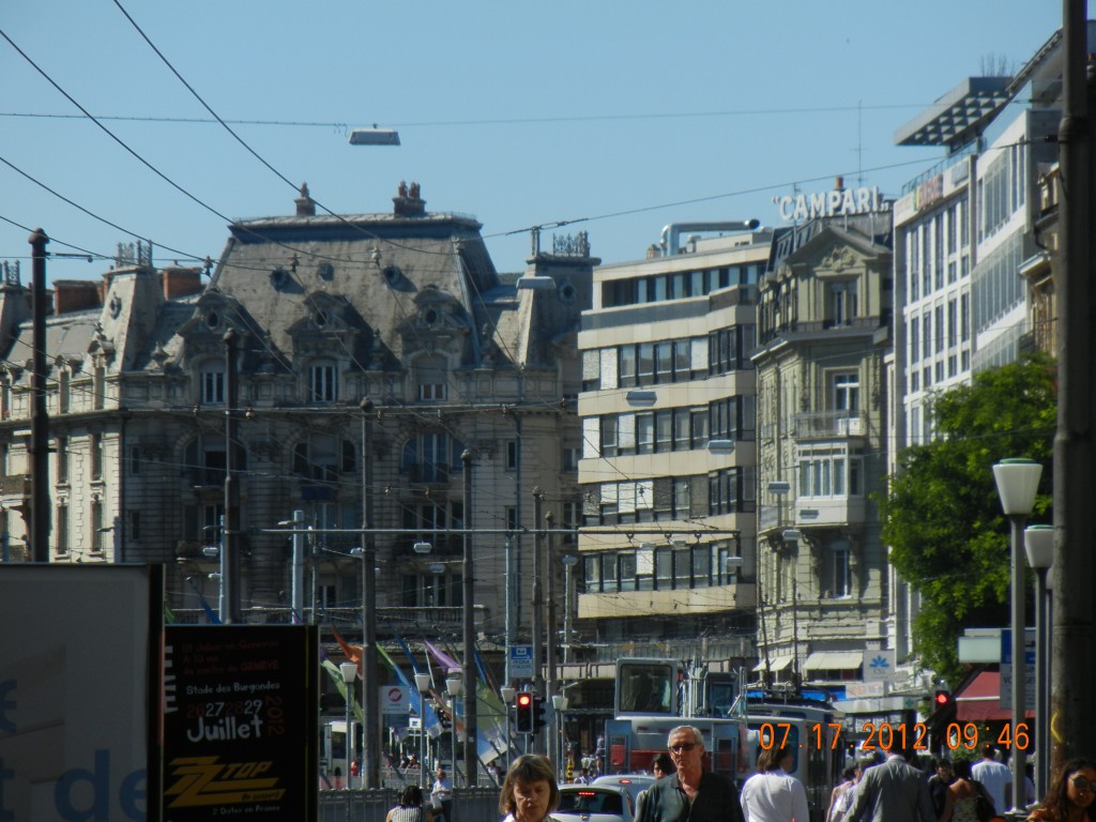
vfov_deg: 5.7
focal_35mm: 262
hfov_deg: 7.6
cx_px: 548
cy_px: 411
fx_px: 8295
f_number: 5.1
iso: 160
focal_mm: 47.2
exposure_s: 1/966
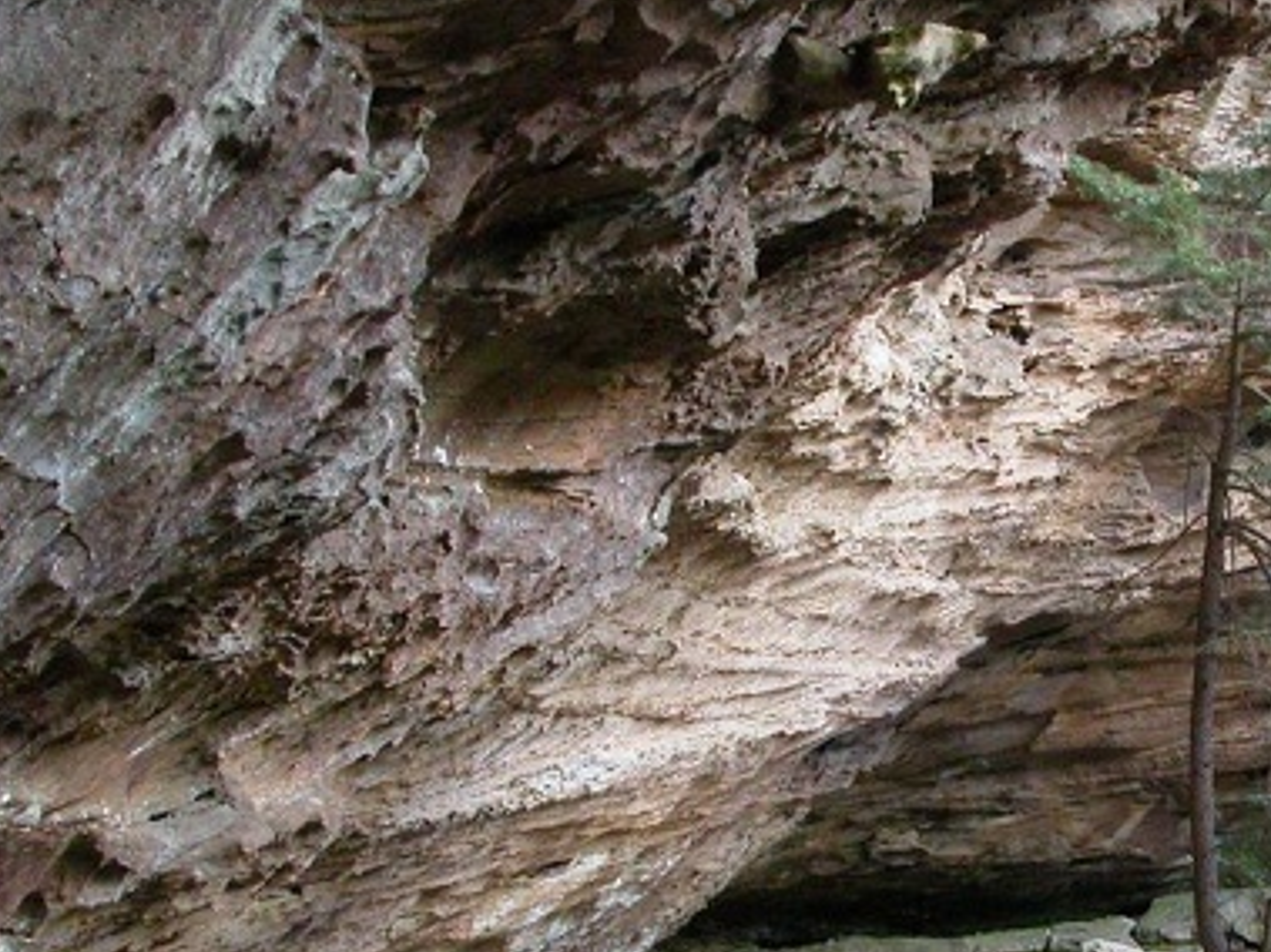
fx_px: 2606
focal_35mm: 71
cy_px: 610
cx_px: 1023
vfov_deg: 20.7
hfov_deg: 26.9
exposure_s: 1/60
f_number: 4
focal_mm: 8.9
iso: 400
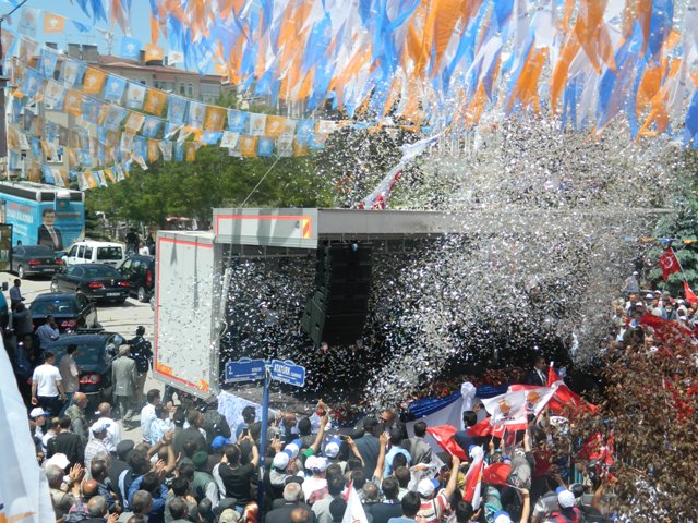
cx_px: 349
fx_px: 827
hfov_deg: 45.8
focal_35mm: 41
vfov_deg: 35.1
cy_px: 262
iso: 80
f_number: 3.5
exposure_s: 1/640
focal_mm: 7.3
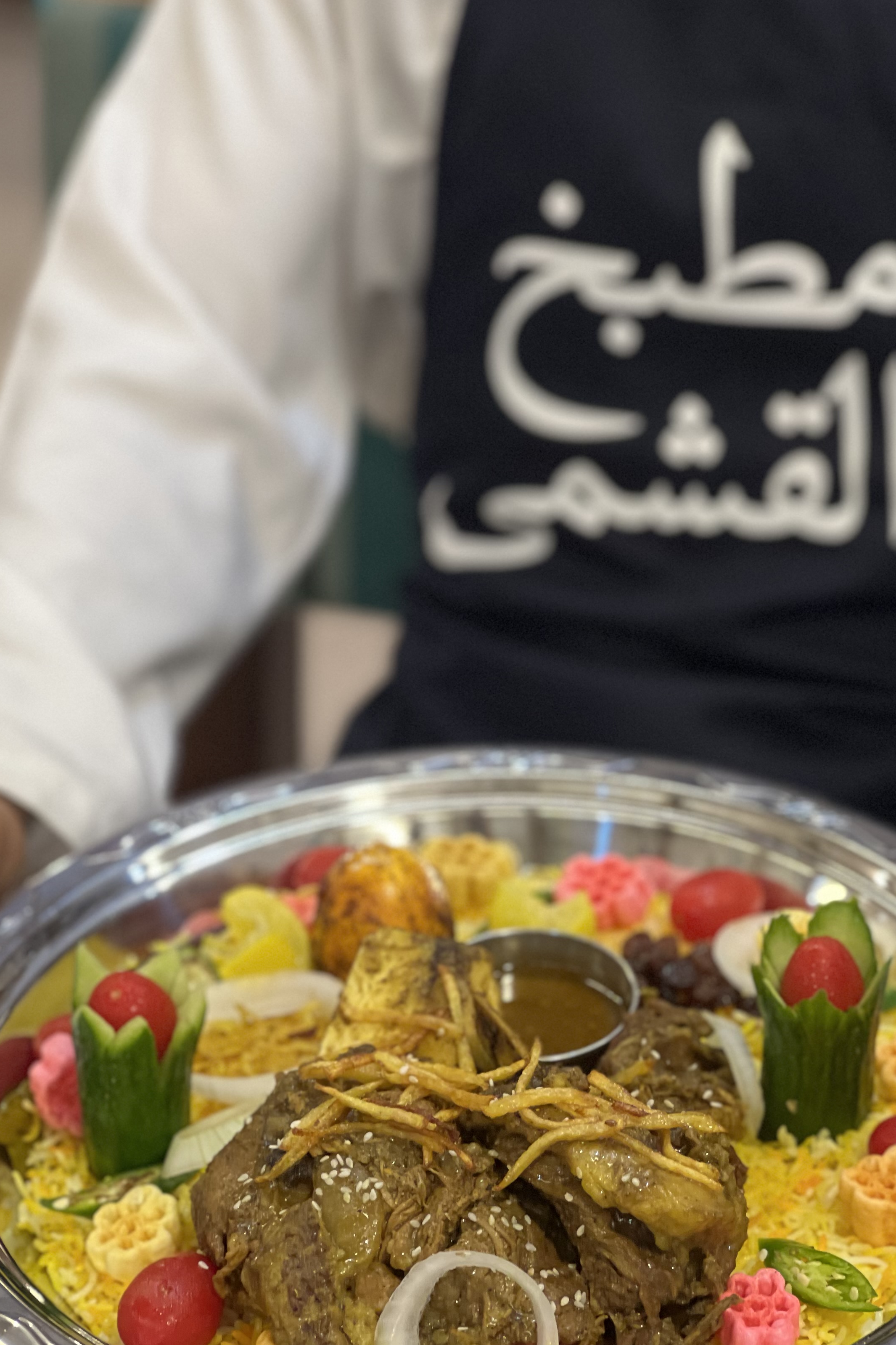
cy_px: 788
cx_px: 517
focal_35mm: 101
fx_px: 3771
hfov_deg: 13.5
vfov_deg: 20.2
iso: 250
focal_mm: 9
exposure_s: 1/33
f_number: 2.8
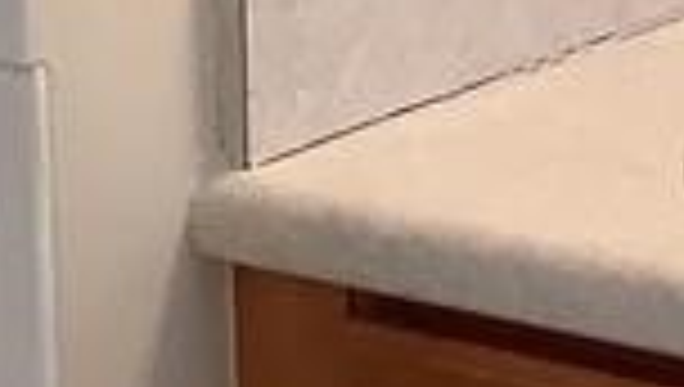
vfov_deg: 5.3
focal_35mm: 227
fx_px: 4123
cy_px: -342
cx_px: 1269
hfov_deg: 9.0
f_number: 2.4
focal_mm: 3.3
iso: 100
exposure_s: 1/60
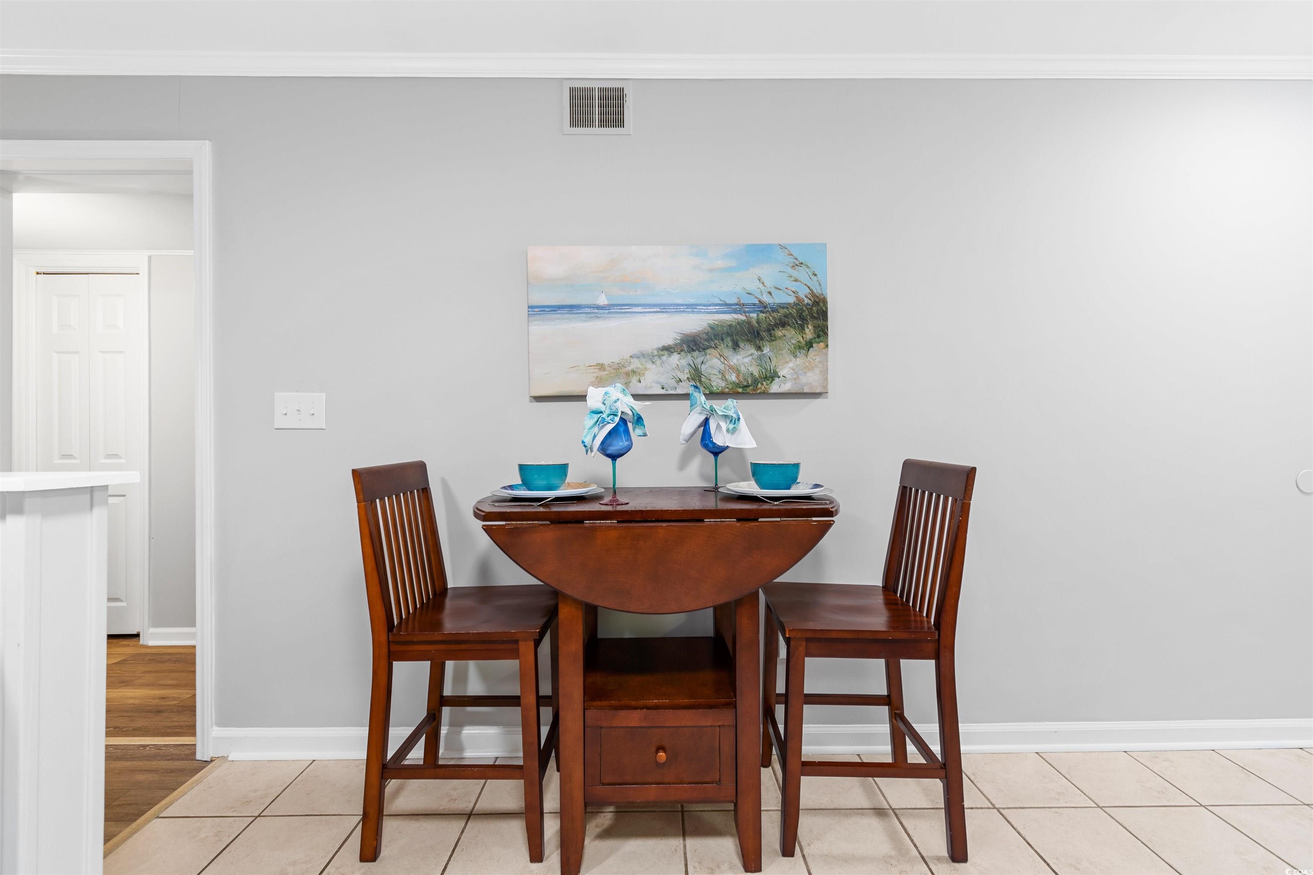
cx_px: 656
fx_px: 547
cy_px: 438
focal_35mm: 15
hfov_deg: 100.4
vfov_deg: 77.3
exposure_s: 1/2
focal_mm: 10
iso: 100
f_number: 4.5
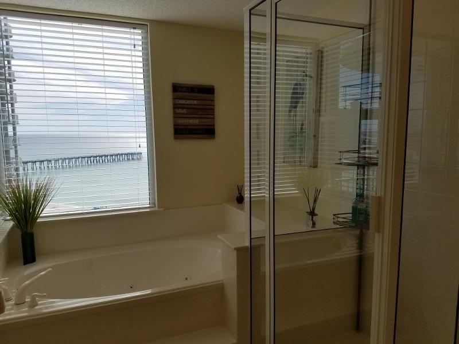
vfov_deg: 53.1
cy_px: 172
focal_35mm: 26
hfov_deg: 67.3
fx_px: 345
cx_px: 230
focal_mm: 4.2
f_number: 1.7
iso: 50
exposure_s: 1/1336
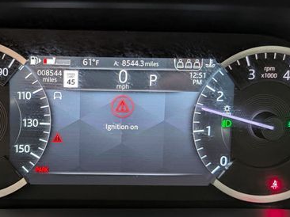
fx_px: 352
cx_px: 94
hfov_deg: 44.1
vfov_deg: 34.3
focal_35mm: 42
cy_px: 98
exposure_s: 1/25
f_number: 1.68
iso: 160
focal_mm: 6.9
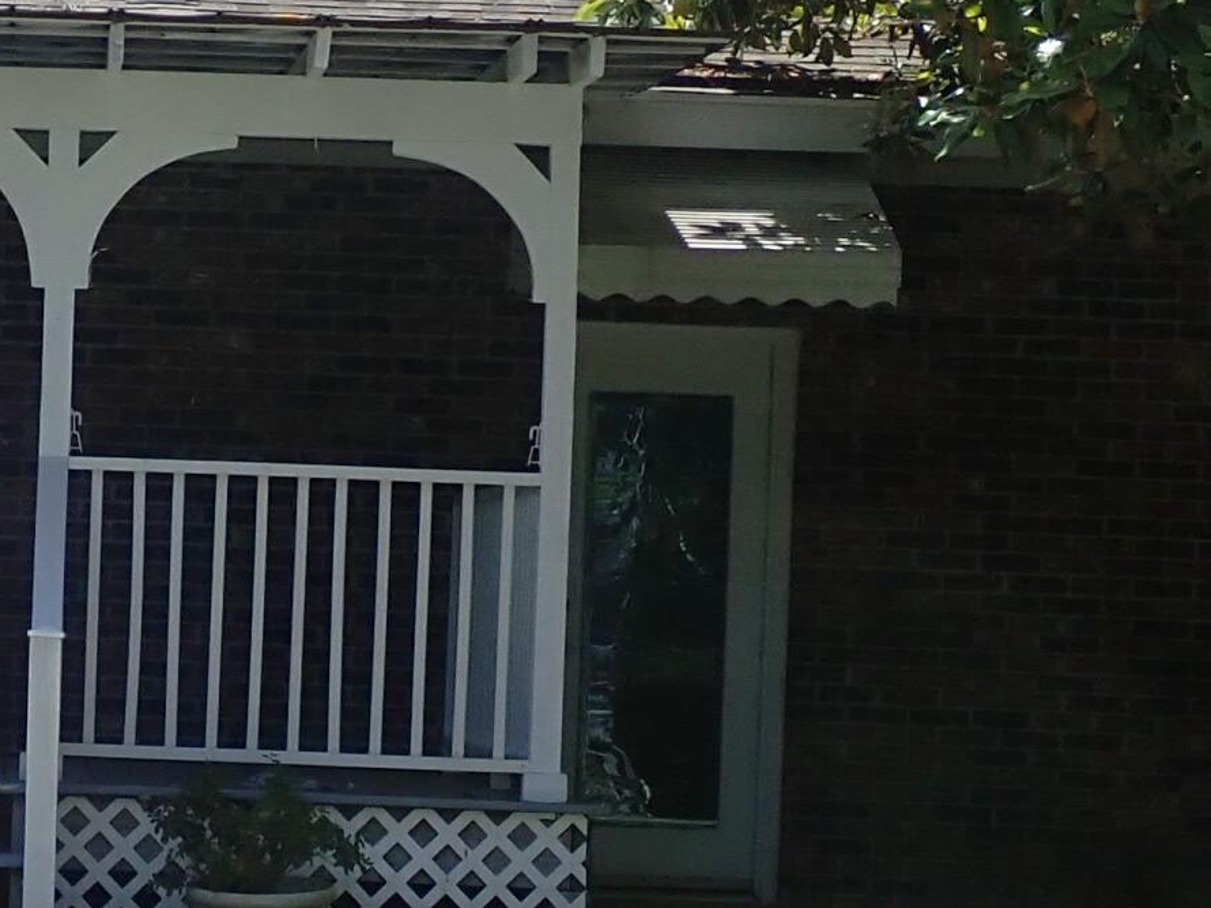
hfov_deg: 13.4
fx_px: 5071
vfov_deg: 10.2
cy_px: 707
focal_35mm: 145
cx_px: -87
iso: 100
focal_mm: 7.86
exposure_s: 1/500
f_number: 4
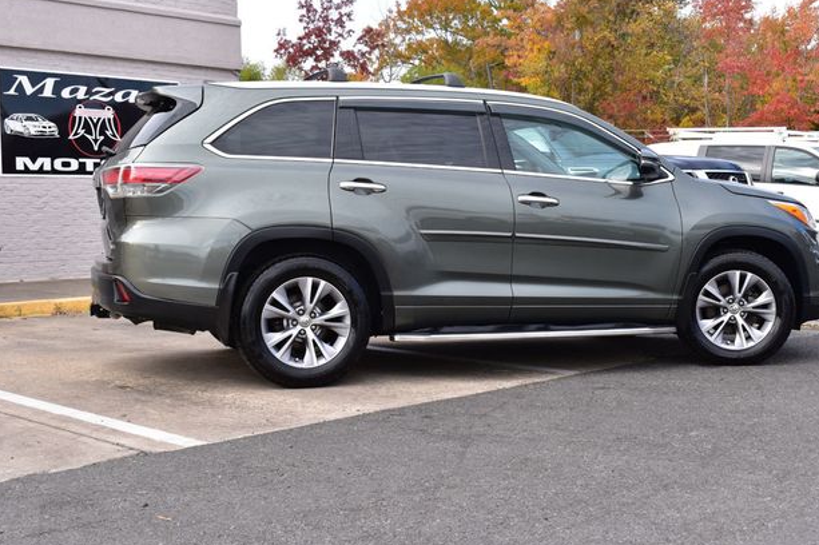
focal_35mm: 49
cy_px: 270
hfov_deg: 40.7
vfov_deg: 27.8
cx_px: 422
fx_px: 1103
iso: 400
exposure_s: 1/200
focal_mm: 31
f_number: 10
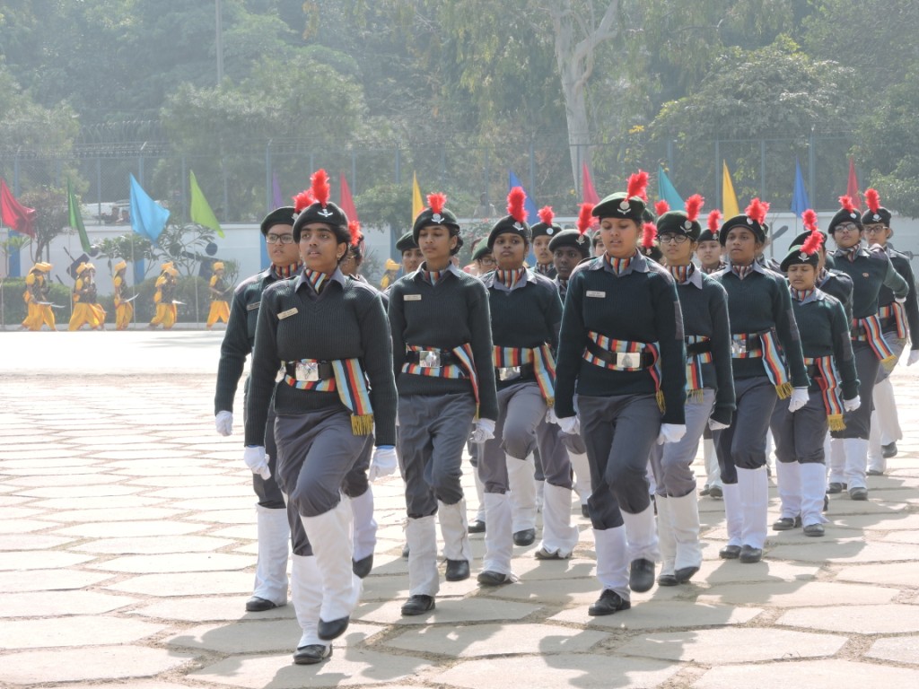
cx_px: 460
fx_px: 2788
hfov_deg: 18.7
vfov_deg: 14.1
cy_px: 344
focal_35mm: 105
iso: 100
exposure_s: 1/250
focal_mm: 18.8
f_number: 4.8
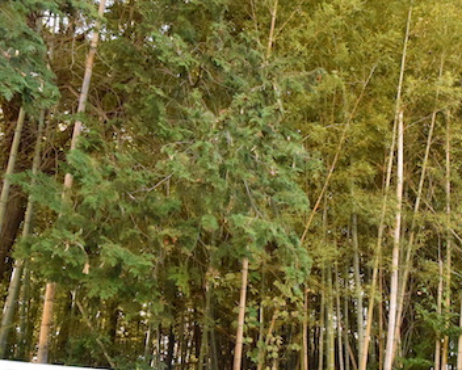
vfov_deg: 48.5
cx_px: 287
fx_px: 383
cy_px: 298
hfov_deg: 61.4
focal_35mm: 28
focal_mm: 10
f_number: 10
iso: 8000
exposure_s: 1/400
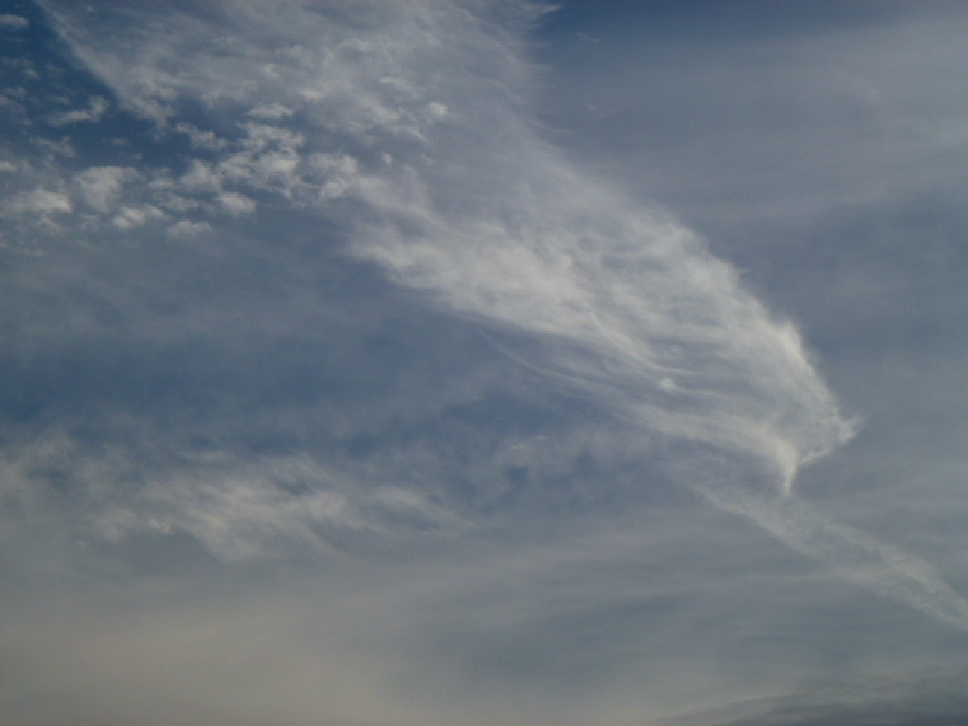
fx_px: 3663
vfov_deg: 11.3
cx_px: 484
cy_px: 363
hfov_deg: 15.1
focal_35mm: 131
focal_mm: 23.4
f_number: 5.2
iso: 100
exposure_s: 1/1300
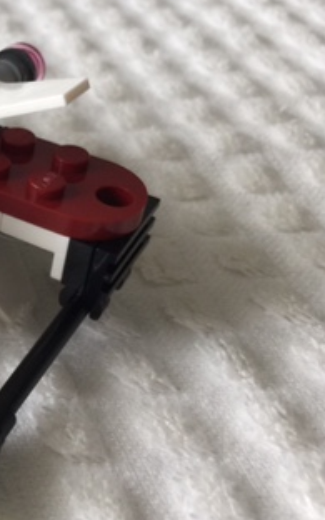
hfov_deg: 17.7
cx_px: -207
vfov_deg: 32.4
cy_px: 213
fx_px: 893
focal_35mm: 63
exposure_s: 1/30
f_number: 2.2
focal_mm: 4.15
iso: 40
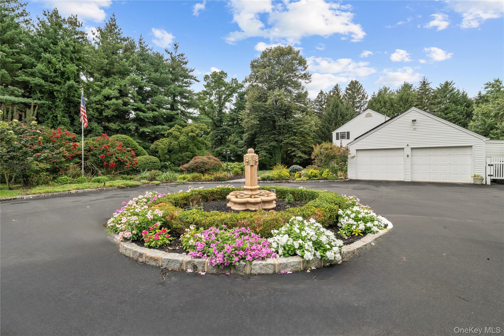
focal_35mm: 14
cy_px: 168
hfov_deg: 104.3
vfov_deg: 81.2
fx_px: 196
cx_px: 252
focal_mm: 14
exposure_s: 1/15
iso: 100
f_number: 11
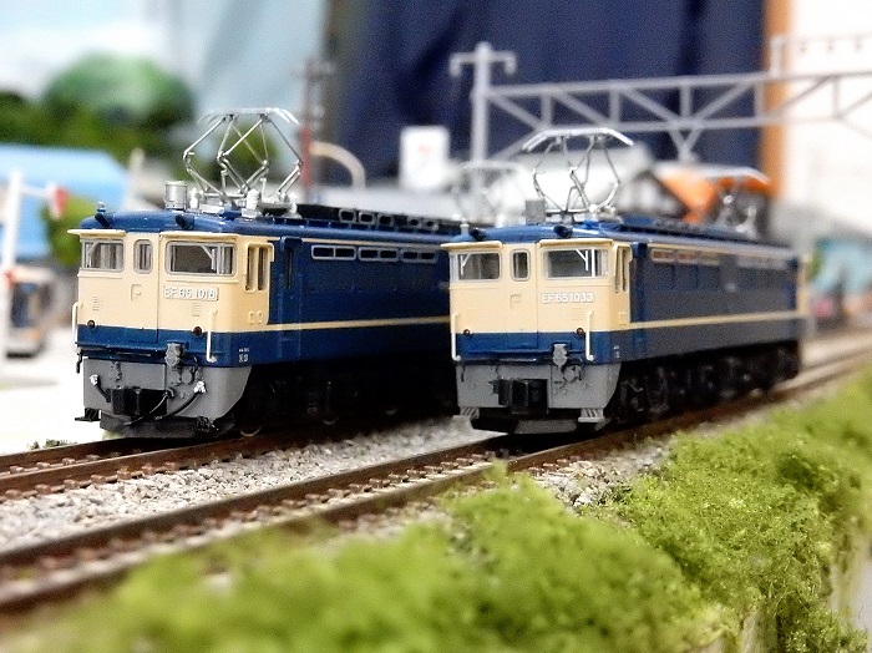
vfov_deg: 24.4
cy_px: 326
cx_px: 436
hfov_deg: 32.2
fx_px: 1510
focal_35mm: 60
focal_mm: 10.7
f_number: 4.5
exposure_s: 1/50
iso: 3200
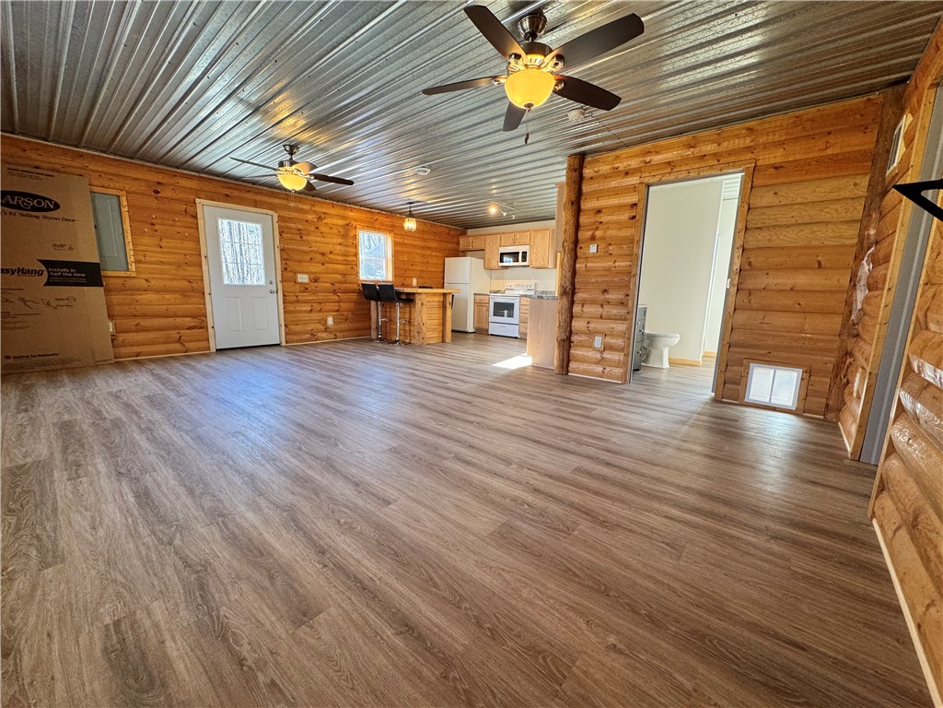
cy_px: 354
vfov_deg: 85.7
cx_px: 472
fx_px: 381
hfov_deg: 102.1
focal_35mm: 14
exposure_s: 1/60
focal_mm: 2.22
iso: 200
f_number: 2.2
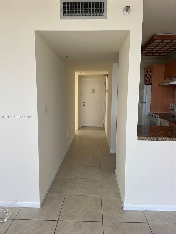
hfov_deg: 53.1
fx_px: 176
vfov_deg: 67.3
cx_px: 88
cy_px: 117
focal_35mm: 26
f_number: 1.6
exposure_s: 1/132
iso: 32
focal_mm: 4.2
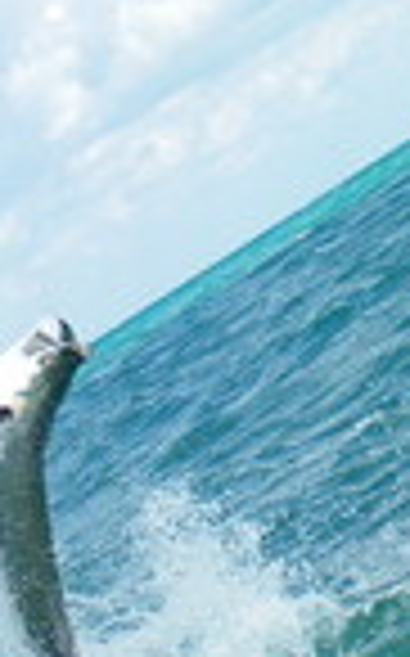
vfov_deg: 16.3
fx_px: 2293
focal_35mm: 128
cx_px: 144
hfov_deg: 10.2
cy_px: 202
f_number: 3.5
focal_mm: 7.4
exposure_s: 1/640
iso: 64
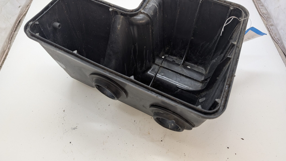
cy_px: 57
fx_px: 205
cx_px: 144
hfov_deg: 69.9
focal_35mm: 27
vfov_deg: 42.5
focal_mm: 6.9
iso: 92
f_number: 1.68
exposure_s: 1/42.1
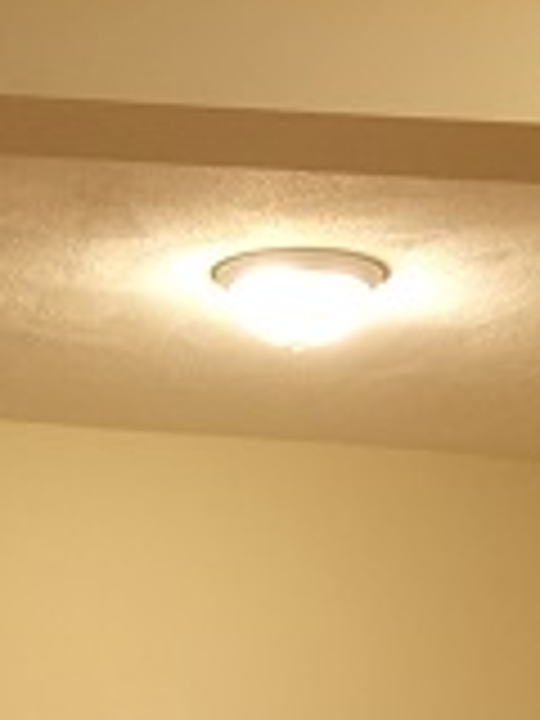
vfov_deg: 19.2
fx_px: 1851
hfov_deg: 16.6
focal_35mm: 89
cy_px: 1089
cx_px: 279
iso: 125
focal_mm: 4.15
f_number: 2.2
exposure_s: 1/30
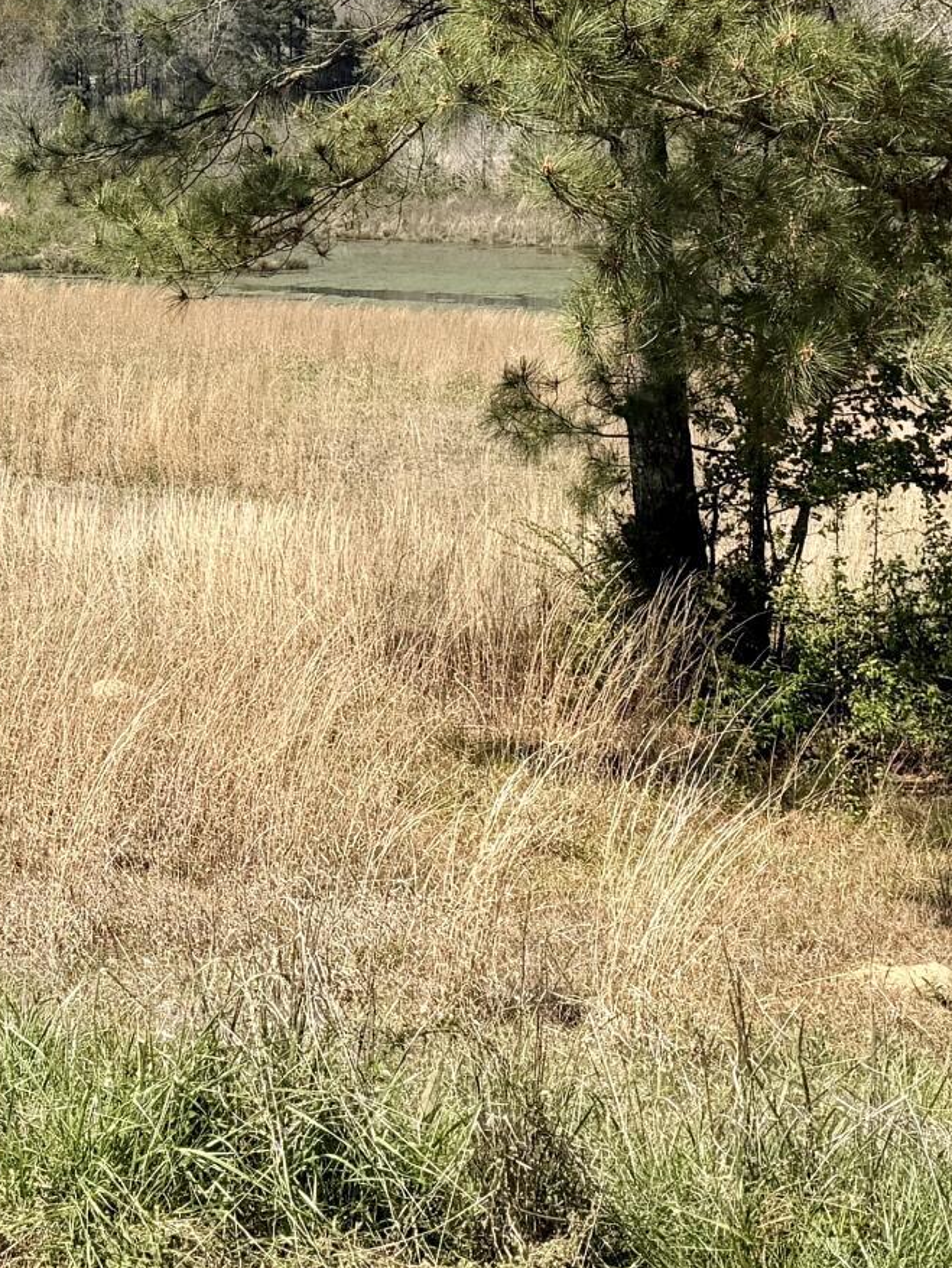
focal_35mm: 82
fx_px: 3005
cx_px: -1
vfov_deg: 23.5
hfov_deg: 17.6
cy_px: 263
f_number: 1.78
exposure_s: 1/4405
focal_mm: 6.76
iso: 80
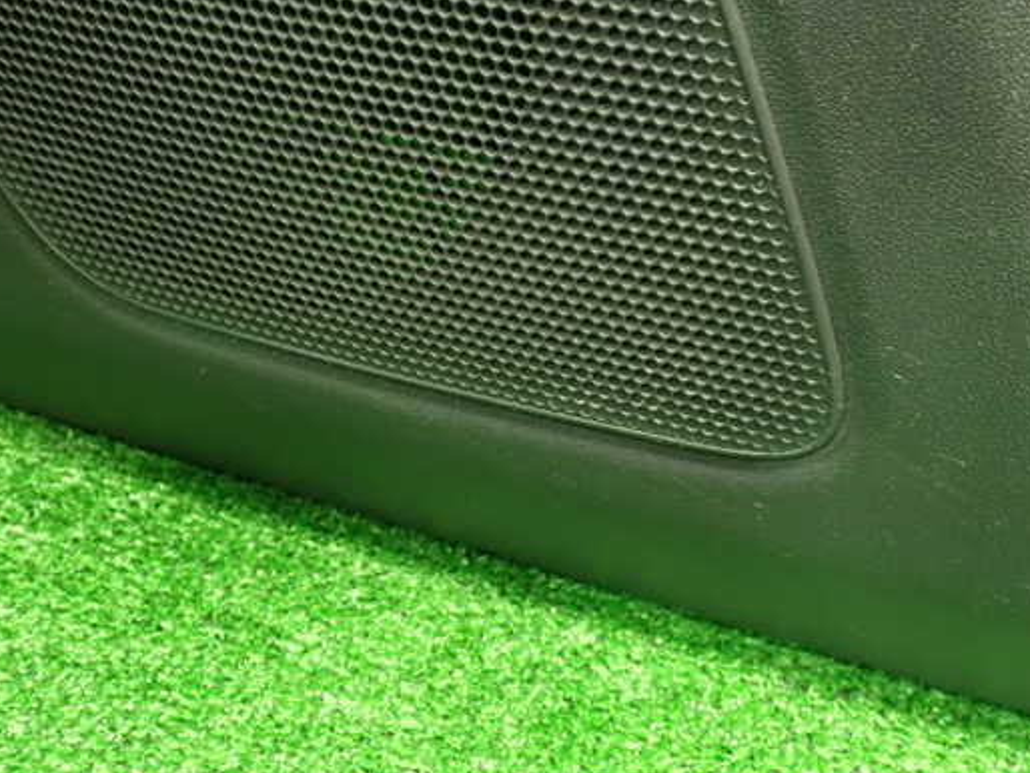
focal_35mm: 35
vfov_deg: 40.7
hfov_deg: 52.6
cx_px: 537
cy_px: 382
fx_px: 1042
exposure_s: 1/30
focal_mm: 5.4
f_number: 2.3
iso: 800
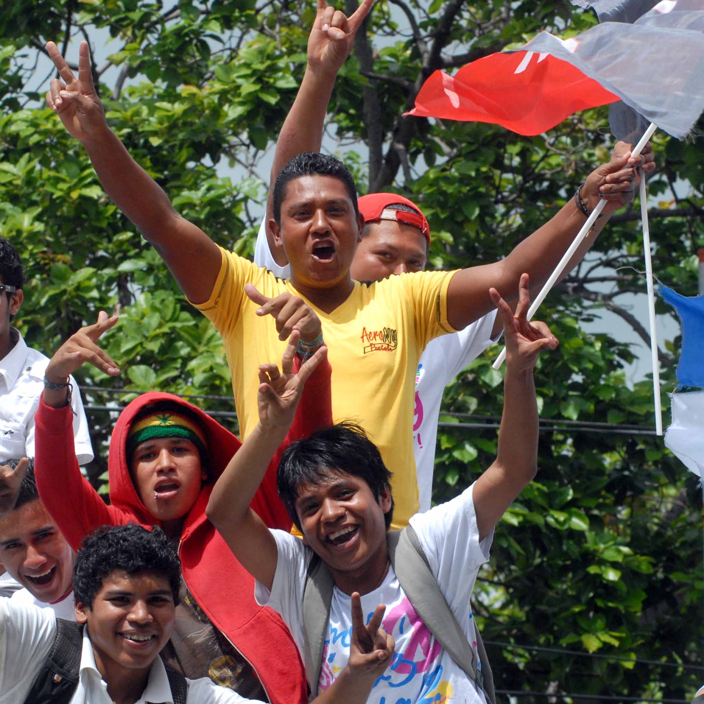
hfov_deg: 8.9
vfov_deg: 8.9
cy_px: 328
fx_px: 4510
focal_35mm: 196
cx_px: 381
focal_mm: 80
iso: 500
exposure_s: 1/1250
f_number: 10
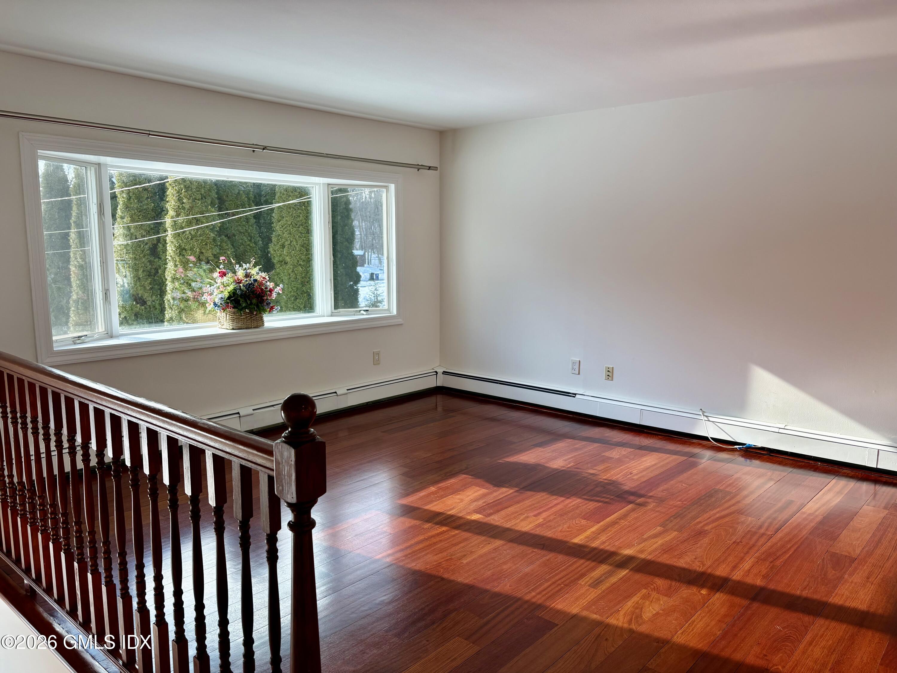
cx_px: 448
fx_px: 674
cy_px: 336
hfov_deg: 67.3
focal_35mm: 26
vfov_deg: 53.1
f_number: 1.6
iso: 40
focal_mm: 5.96
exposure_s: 1/185
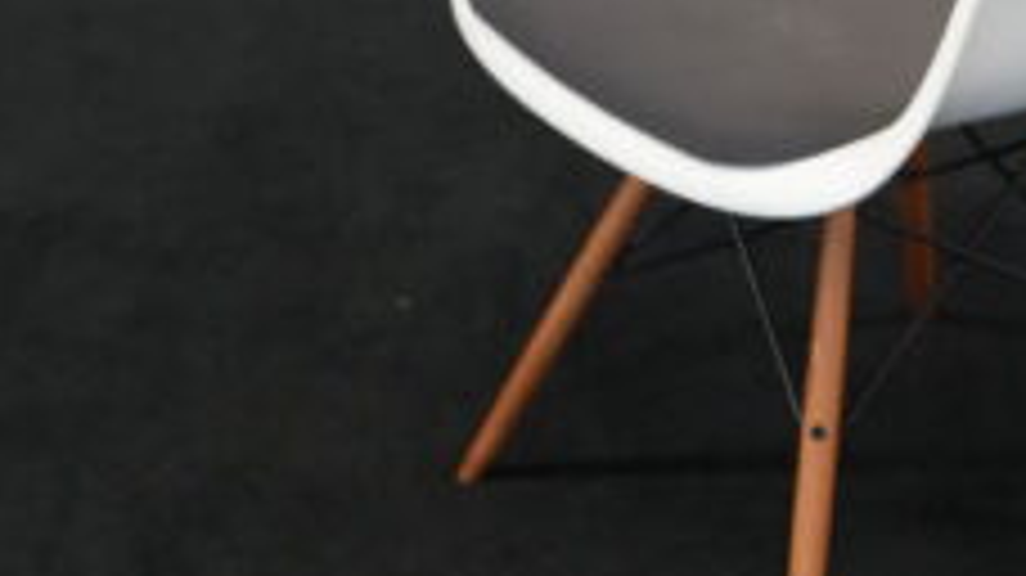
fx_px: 2774
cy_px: 32
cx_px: 909
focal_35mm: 102
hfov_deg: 20.6
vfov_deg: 11.8
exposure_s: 1/160
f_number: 4
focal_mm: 37
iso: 4000
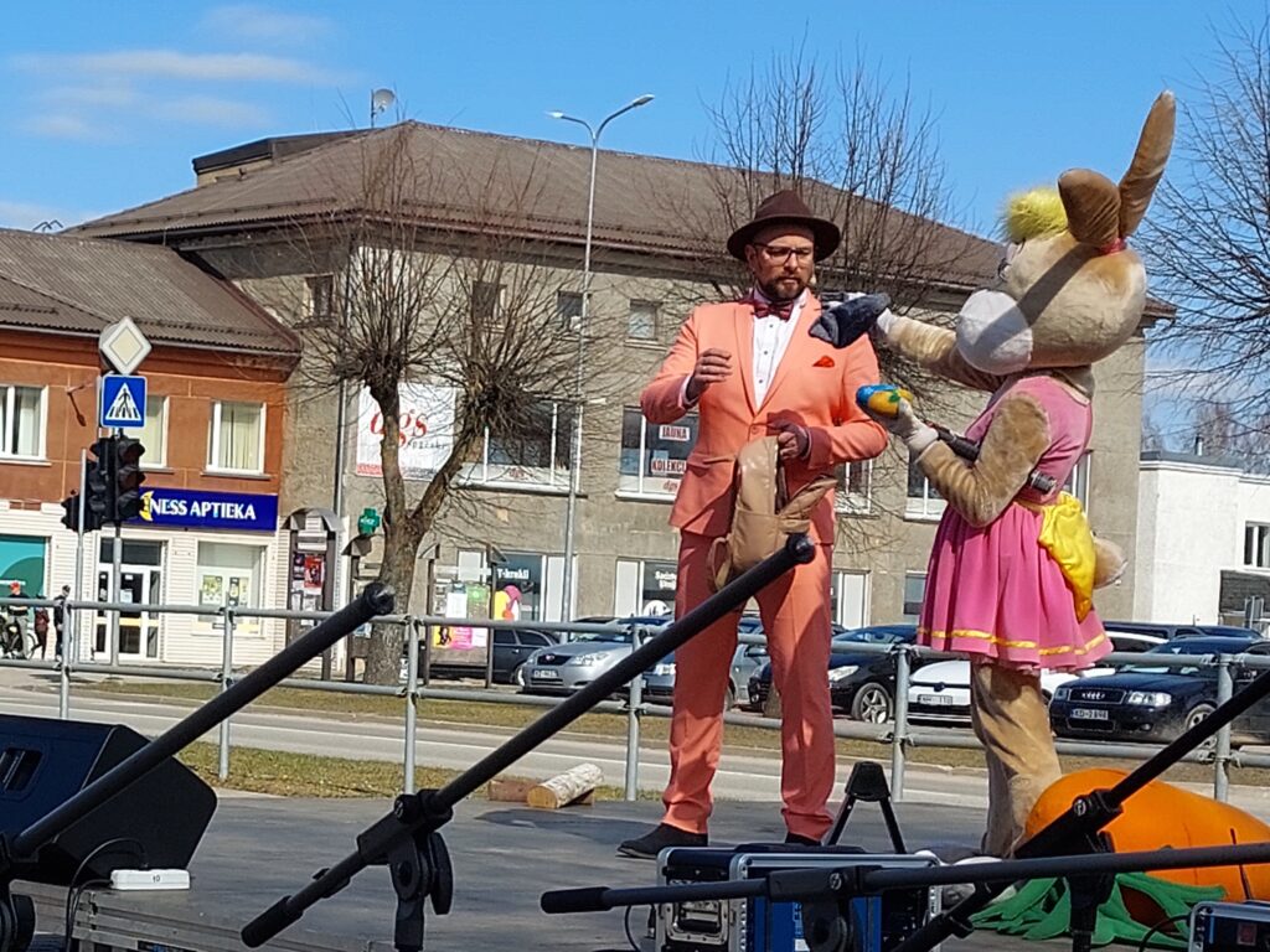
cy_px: 476
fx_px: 881
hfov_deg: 71.6
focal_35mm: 24
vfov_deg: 56.8
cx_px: 635
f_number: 1.8
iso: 25
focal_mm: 5.23
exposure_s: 1/1429
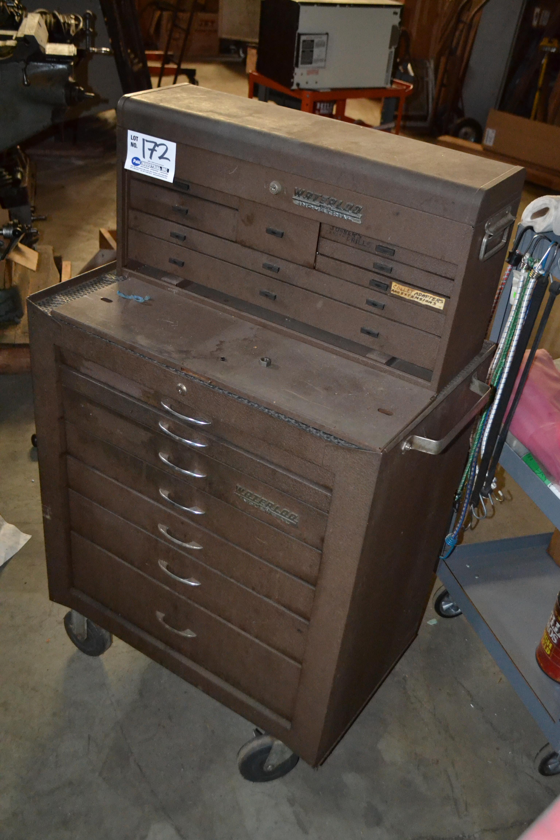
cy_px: 420
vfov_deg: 53.1
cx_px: 280
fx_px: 840
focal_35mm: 36
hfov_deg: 36.9
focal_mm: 24
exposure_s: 1/60
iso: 3200
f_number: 4
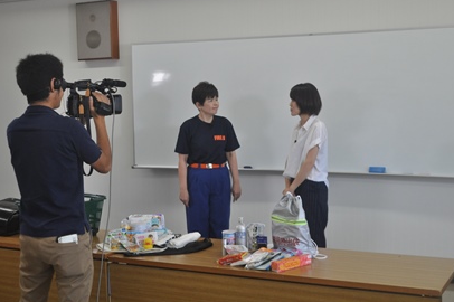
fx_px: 668
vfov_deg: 25.5
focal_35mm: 53
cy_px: 141
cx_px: 228
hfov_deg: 37.5
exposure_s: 1/250
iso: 800
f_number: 7.1
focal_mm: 32
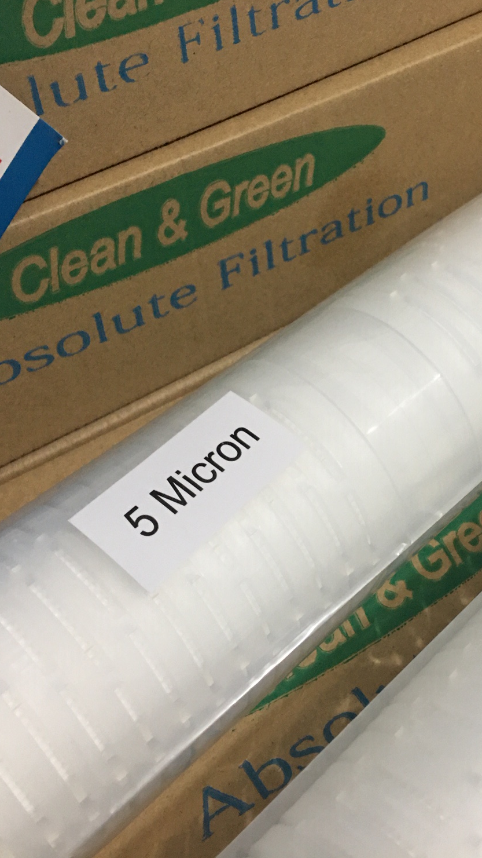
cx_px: 346
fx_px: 977
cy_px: 422
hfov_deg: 27.4
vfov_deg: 47.4
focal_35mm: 43
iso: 100
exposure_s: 1/10
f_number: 2.2
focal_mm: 4.15
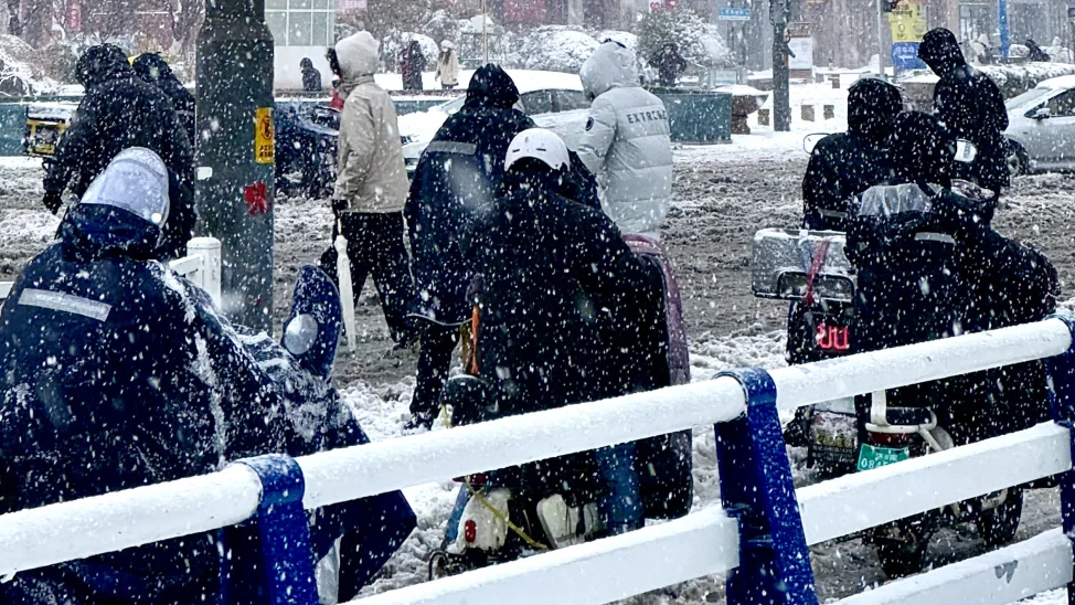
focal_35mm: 124
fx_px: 3535
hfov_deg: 17.3
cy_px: -176
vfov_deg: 9.6
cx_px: 531
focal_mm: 9
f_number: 2.8
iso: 25
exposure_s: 1/99
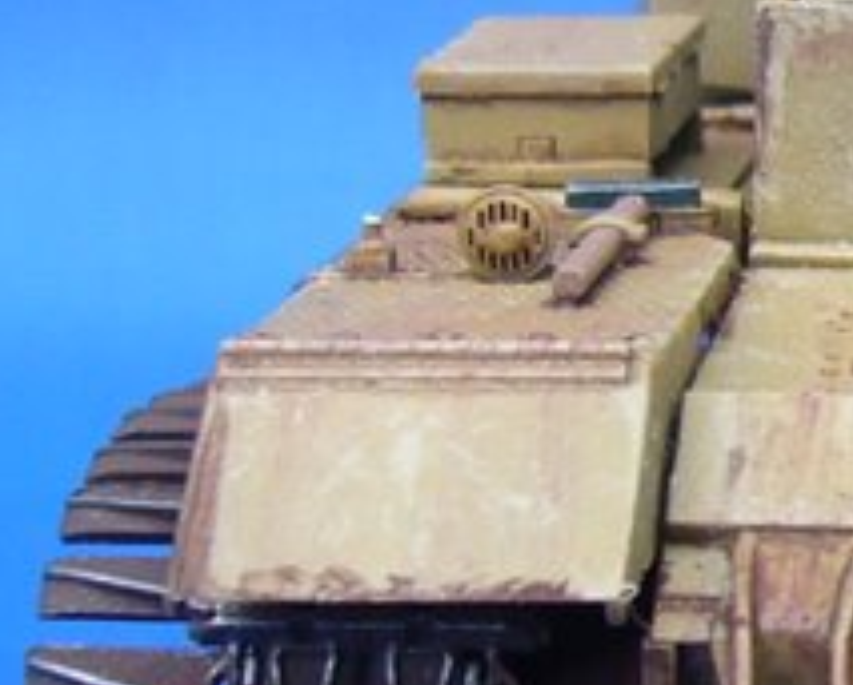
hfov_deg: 11.1
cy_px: 300
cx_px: 1434
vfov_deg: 9.4
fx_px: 4146
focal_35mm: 164
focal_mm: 5.8
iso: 80
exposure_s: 1/30
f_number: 2.8
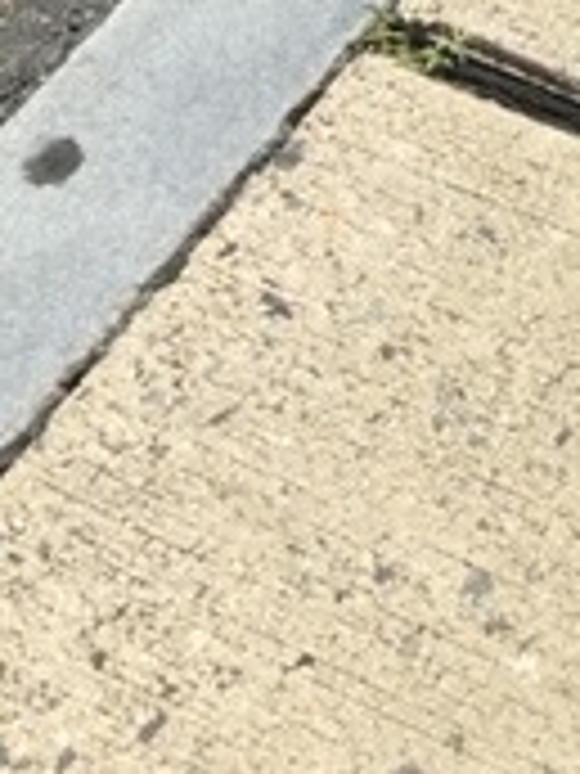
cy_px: -1017
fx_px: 3217
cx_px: 1164
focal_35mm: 144
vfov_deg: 11.6
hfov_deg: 9.6
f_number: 2.4
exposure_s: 1/1006
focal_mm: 3.3
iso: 25
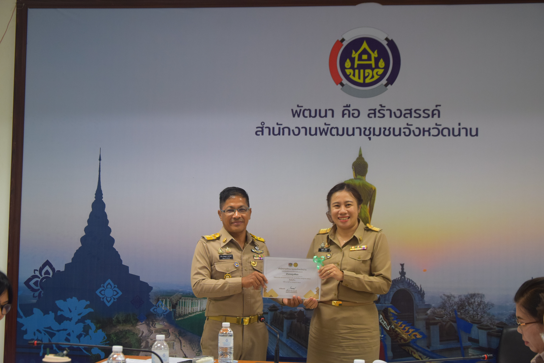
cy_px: 182
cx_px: 272
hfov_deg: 33.4
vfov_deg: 22.6
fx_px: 907
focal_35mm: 60
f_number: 4.5
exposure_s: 1/80
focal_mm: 40
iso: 1000
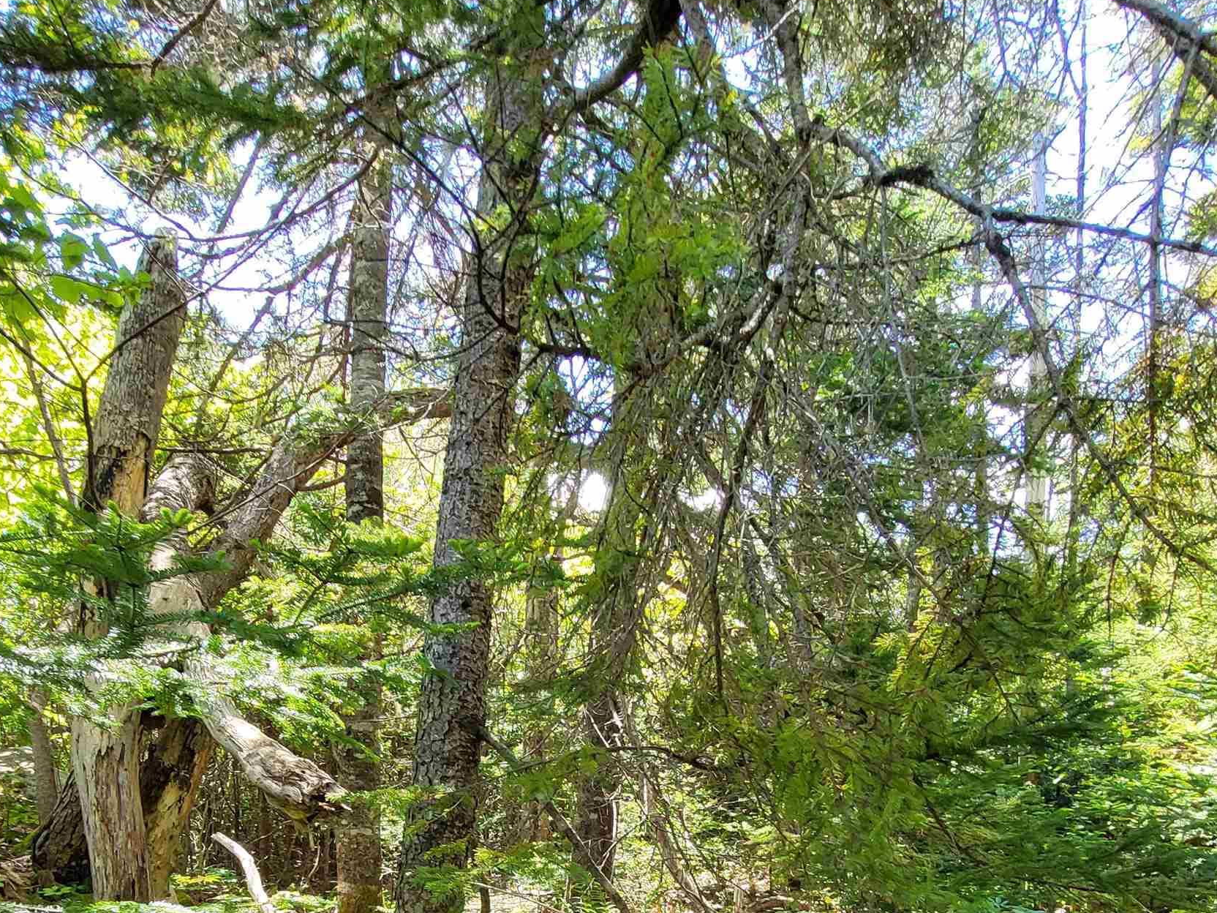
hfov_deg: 71.5
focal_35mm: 24
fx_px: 844
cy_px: 832
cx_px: 565
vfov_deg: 50.1
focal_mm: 1.74
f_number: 2.2
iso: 50
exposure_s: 1/120
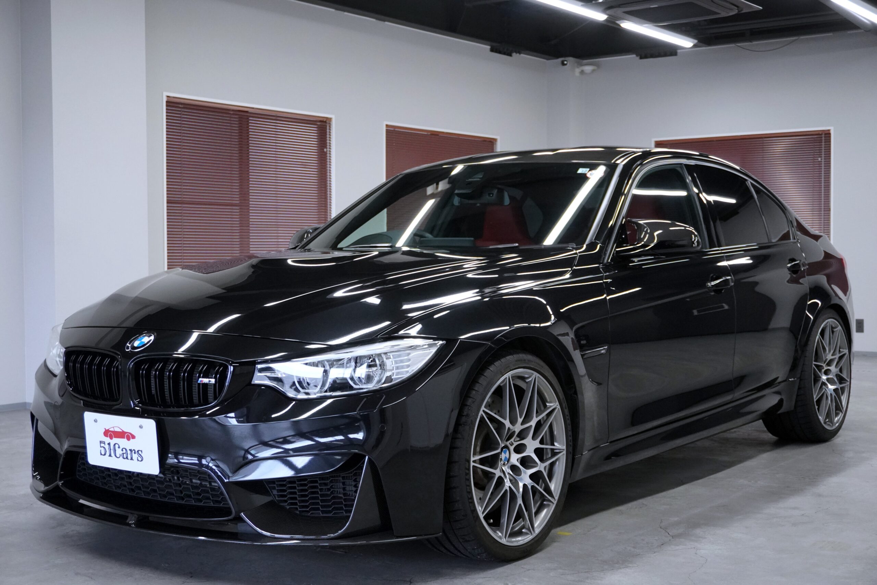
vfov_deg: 28.1
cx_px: 438
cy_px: 292
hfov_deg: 41.1
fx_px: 1169
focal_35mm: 48
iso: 2000
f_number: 5
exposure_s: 1/160
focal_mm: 32
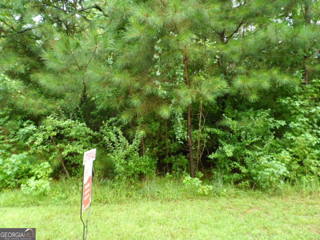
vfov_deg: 56.8
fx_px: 222
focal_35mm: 24
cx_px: 160
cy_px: 120
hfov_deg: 71.6
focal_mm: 4
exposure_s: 1/30
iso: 100
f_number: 3.2
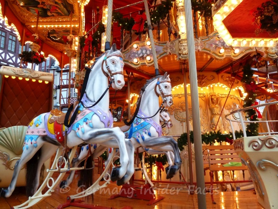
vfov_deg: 54.9
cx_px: 139
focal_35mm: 25
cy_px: 104
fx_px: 201
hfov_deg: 69.4
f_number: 3.3
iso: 250
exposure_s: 1/30
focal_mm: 4.1
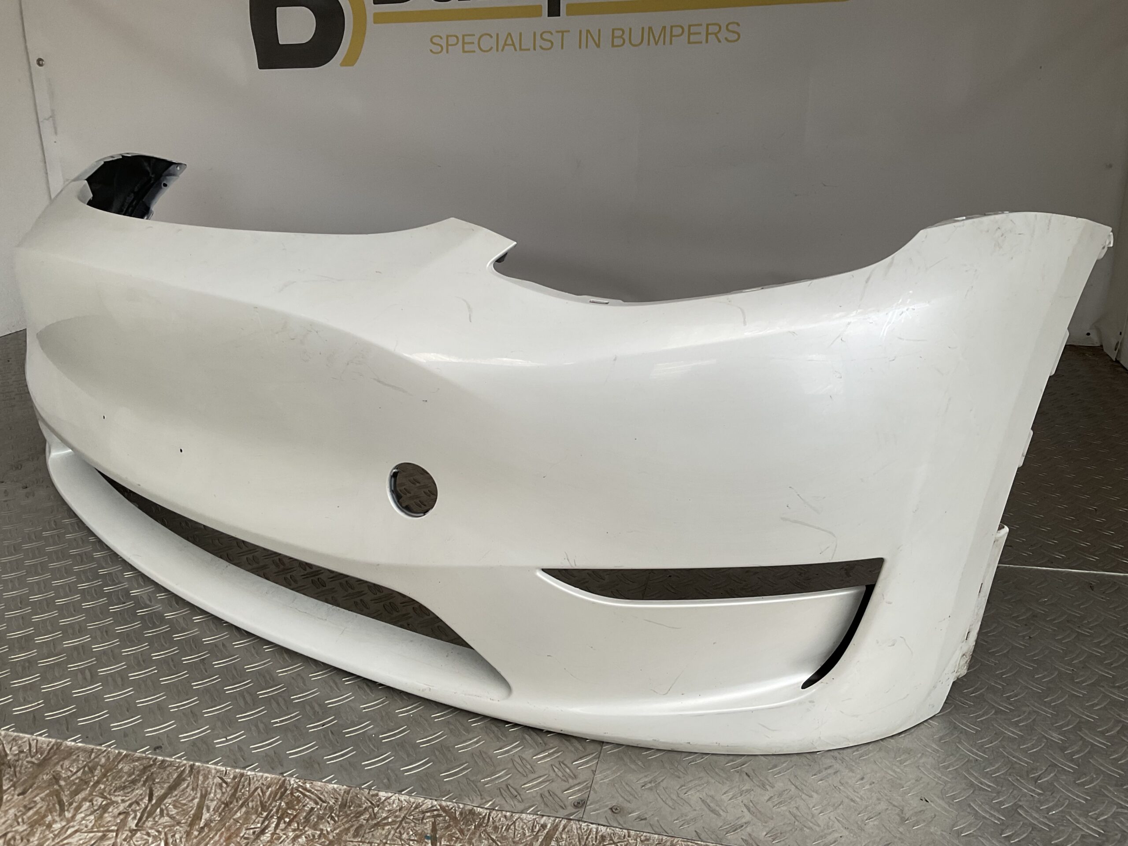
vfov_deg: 48.2
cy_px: 423
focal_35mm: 29
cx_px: 564
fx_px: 945
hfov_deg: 61.7
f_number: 1.8
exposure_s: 1/100
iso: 32
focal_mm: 3
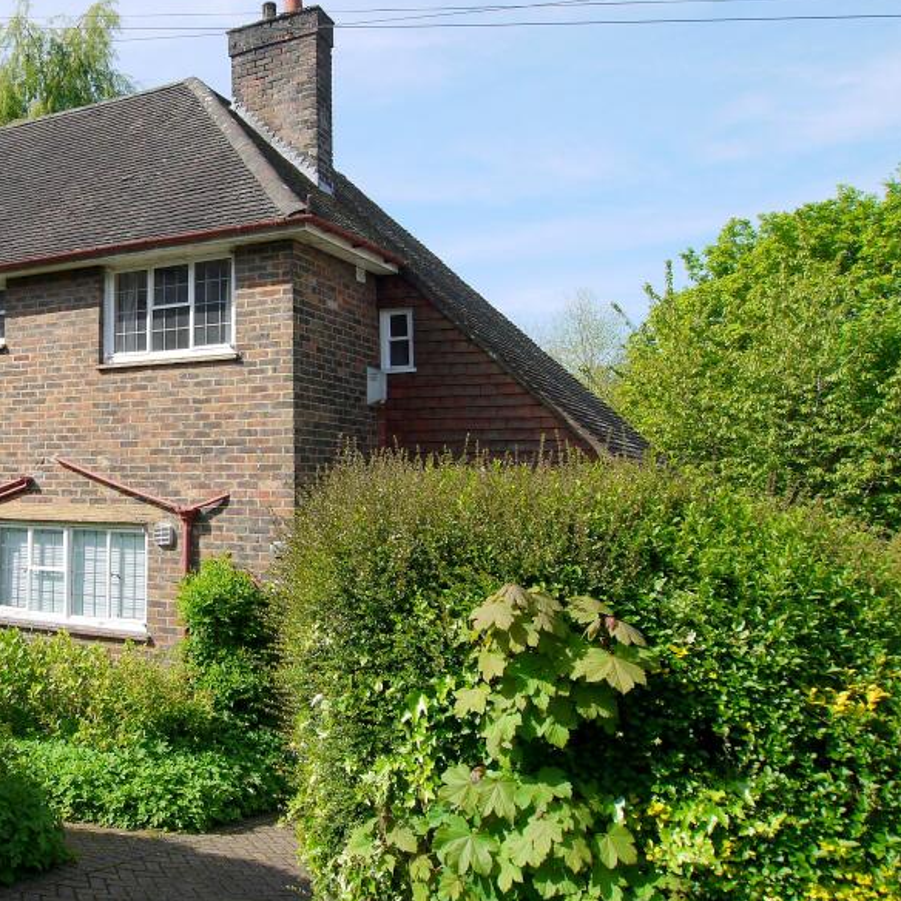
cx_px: 170
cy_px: 349
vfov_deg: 52.1
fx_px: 913
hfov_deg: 49.2
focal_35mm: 31
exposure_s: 1/320
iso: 100
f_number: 7.1
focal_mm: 10
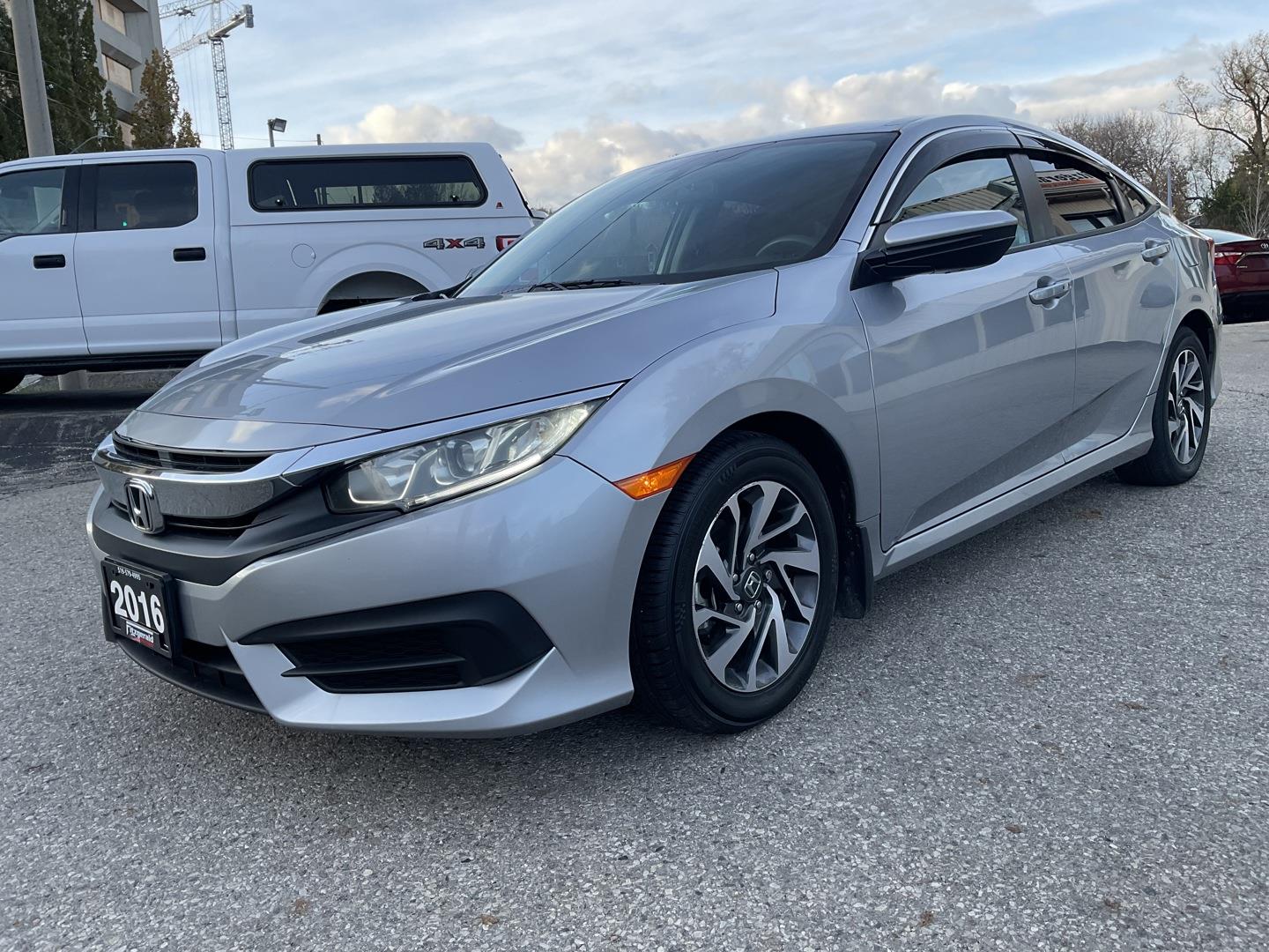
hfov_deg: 61.7
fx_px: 1063
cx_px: 634
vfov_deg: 48.2
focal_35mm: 29
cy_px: 476
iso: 16
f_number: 1.8
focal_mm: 3
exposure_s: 1/305
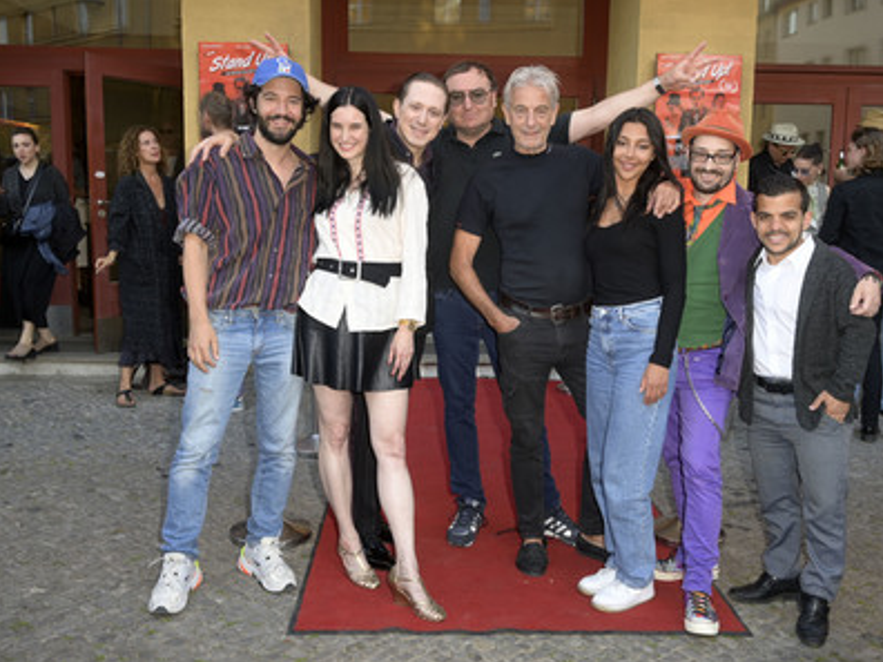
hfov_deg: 52.6
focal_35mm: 35
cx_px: 465
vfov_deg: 40.7
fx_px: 893
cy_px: 332
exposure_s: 1/250
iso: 640
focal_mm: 32
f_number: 6.3
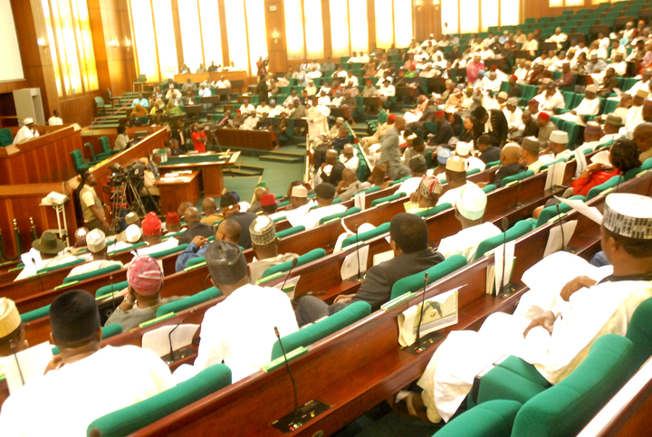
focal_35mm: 38
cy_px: 218
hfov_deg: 51.2
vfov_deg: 35.6
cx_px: 326
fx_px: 680
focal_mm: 25
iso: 1600
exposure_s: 1/20
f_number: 3.8
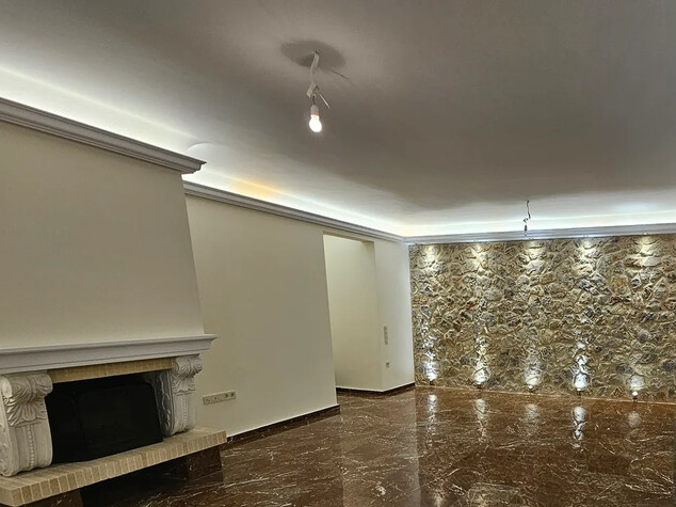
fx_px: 410
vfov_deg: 58.5
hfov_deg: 73.6
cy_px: 407
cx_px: 504
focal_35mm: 21
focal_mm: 2.2
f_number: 2.2
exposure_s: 1/50
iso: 80
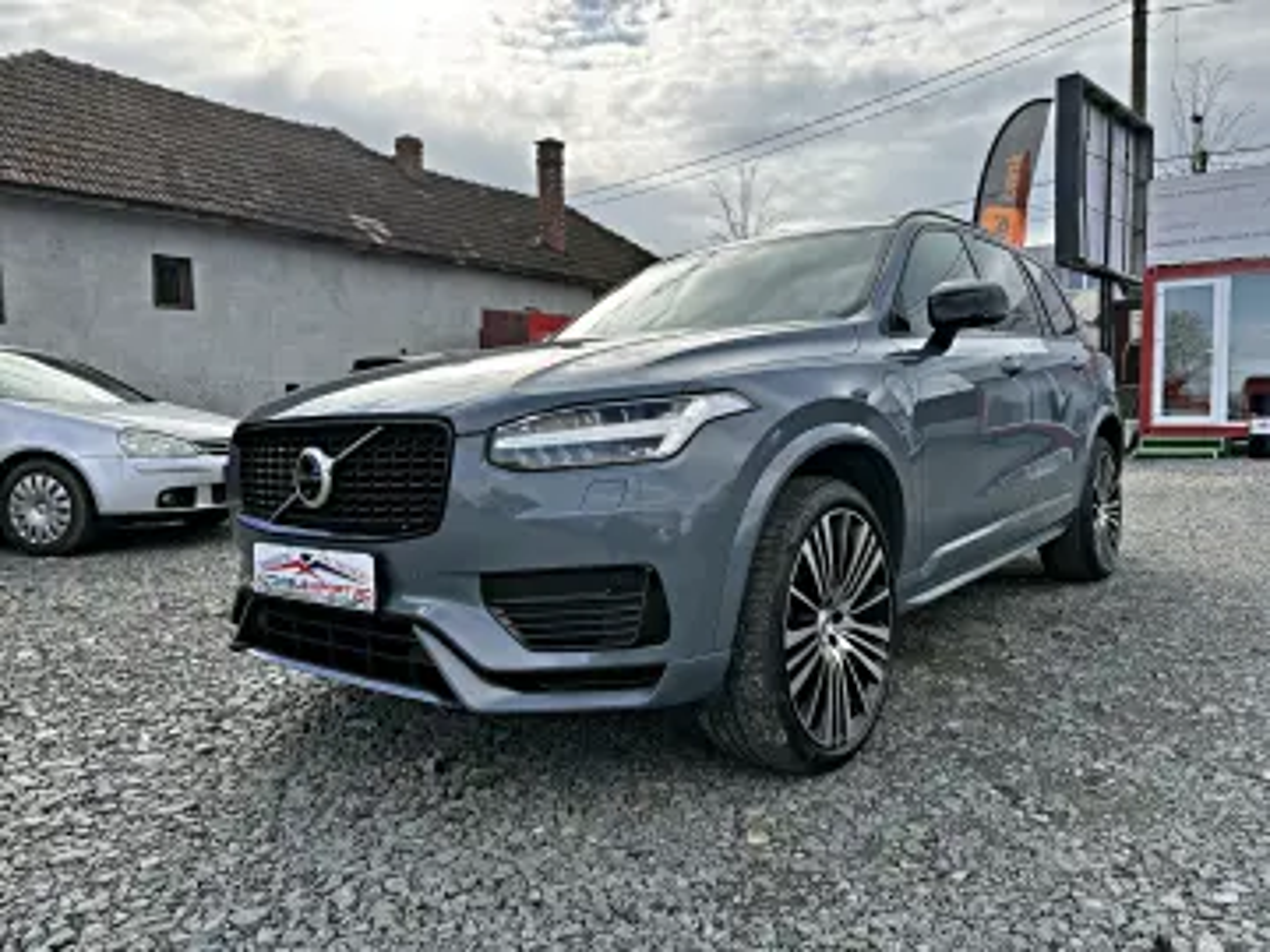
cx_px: 635
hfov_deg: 71.6
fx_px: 881
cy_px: 476
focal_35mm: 24
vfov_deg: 56.8
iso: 80
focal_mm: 6.76
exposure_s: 1/2415
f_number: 1.78
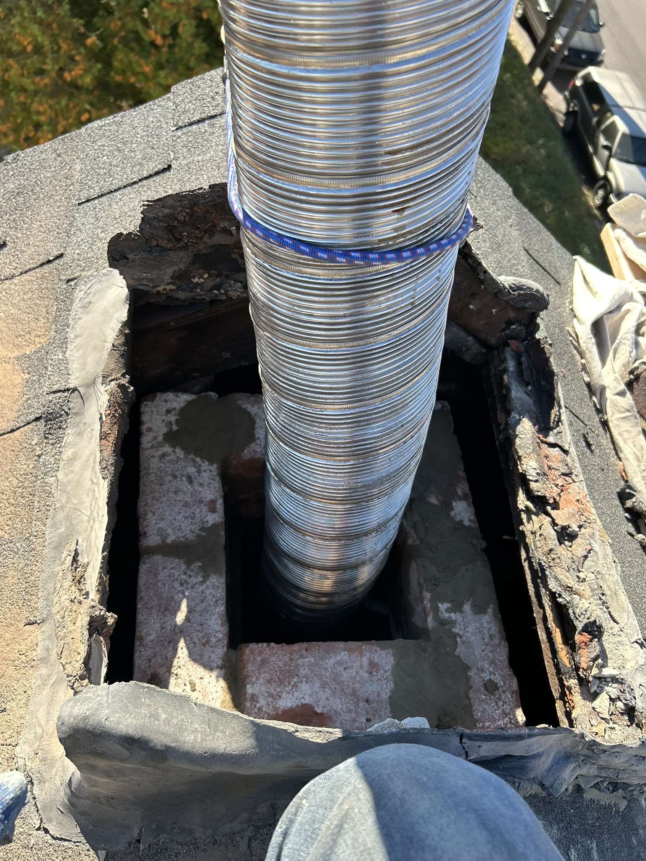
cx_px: 323
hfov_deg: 53.1
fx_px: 647
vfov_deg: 67.3
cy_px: 430
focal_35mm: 26
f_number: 1.5
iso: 50
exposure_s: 1/769
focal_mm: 5.7
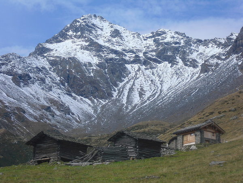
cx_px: 122
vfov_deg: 13.8
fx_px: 751
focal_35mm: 107
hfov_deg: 18.4
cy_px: 92
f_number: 5.6
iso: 100
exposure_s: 1/400
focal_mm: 18.9
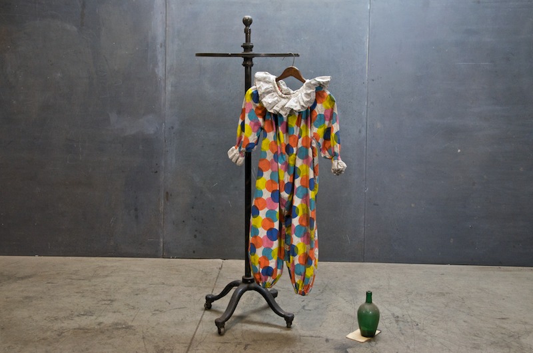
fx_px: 687
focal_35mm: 46
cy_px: 176
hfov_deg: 42.4
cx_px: 266
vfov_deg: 28.8
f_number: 11
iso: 1000
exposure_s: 1/5
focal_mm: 31
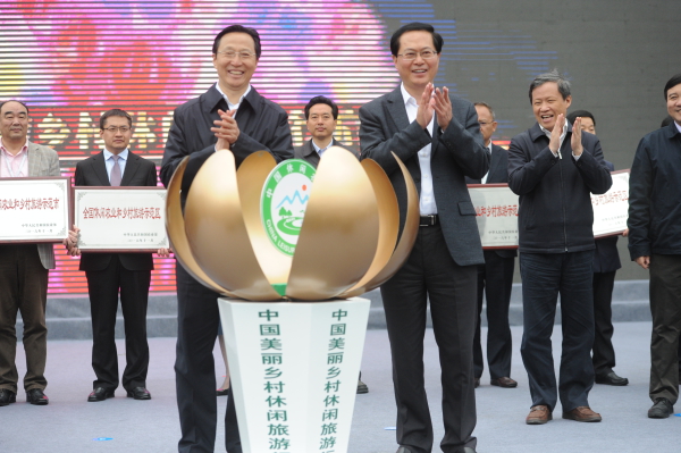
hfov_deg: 28.9
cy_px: 226
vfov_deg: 19.4
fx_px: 1323
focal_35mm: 70
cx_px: 340
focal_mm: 70
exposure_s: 1/5000
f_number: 3.5
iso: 2000
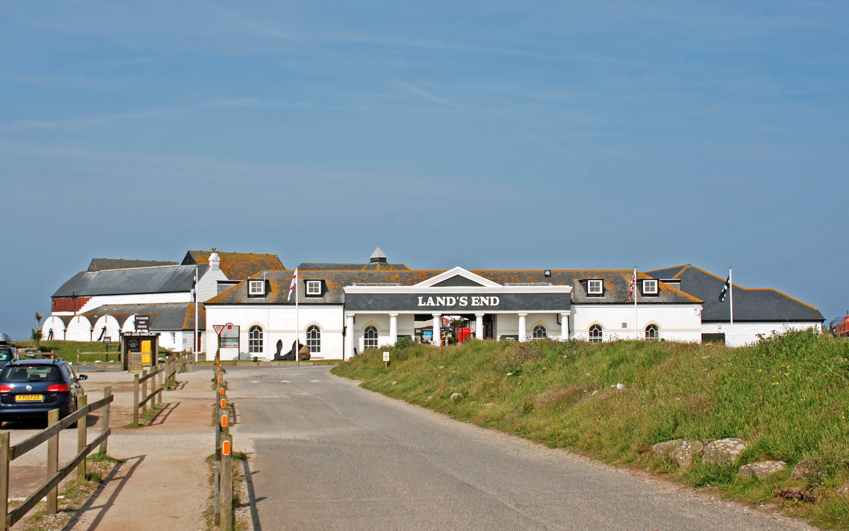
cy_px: 264
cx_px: 394
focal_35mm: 54
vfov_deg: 24.0
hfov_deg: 37.5
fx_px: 1250
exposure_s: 1/320
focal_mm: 28
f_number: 9
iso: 100
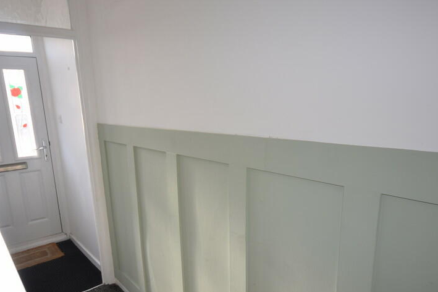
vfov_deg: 49.3
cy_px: 176
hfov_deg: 69.3
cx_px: 204
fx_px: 316
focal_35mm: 26
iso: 220
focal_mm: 12
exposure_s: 1/125
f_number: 5.6
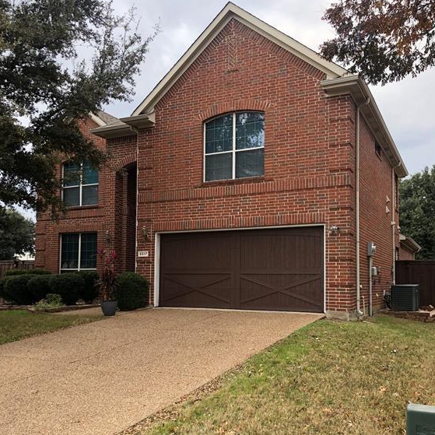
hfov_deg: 48.4
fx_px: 483
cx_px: 215
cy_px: 254
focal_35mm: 34
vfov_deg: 48.2
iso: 20
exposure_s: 1/457
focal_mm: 4
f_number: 1.8
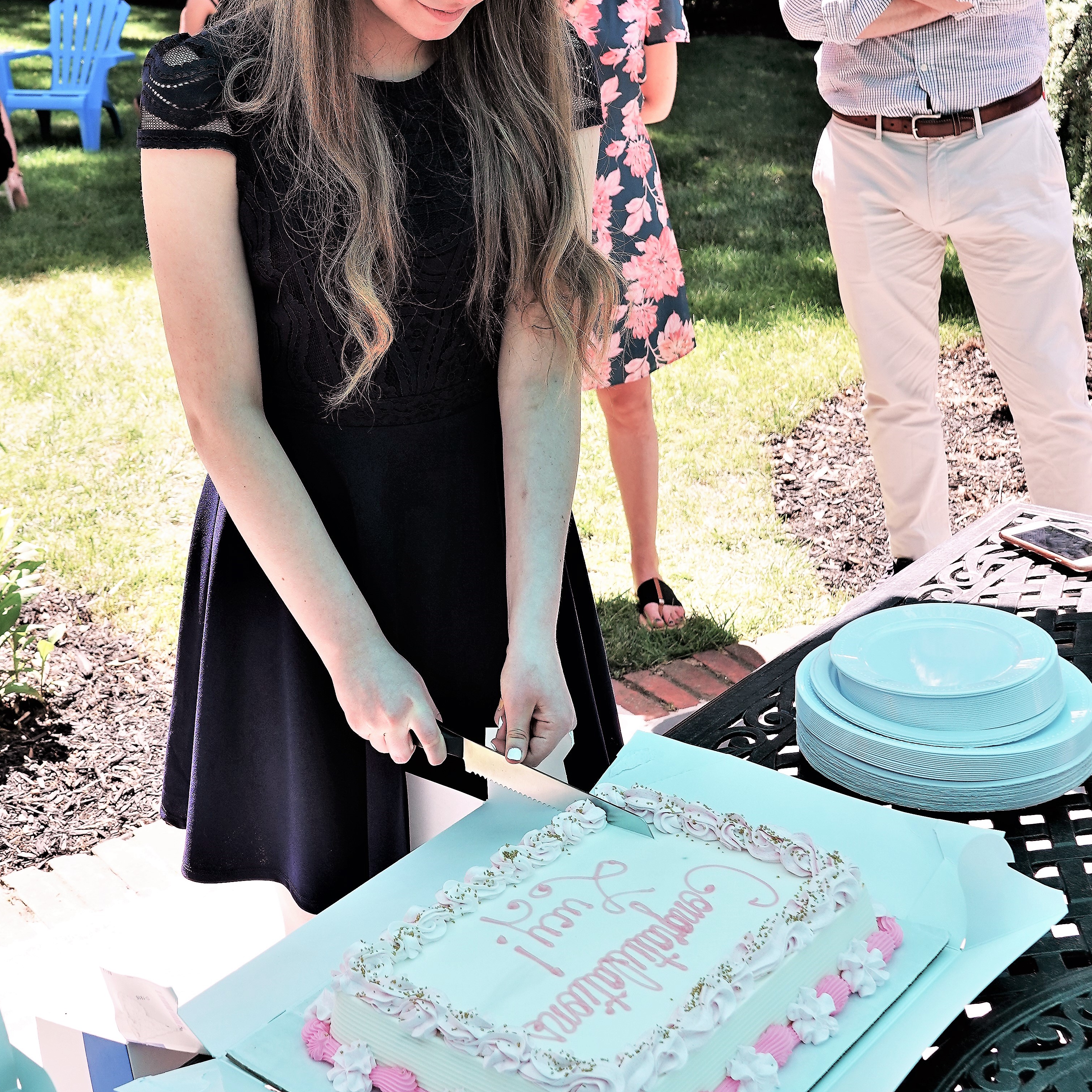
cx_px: 544
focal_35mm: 44
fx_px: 1570
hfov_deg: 38.3
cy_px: 278
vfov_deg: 37.4
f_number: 3.5
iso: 100
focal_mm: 12.33
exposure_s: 1/250
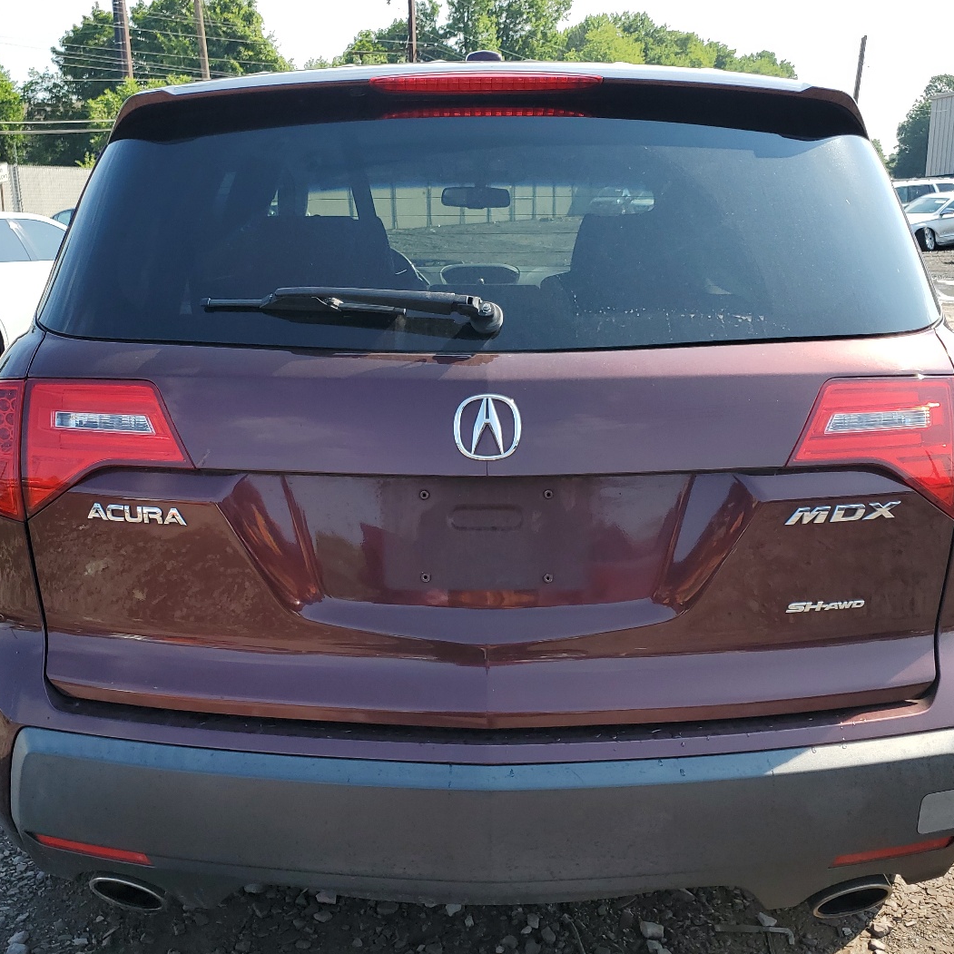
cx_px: 469
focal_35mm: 35
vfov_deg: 47.2
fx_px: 1091
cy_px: 509
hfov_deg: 47.2
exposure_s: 1/1250
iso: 50
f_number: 1.5
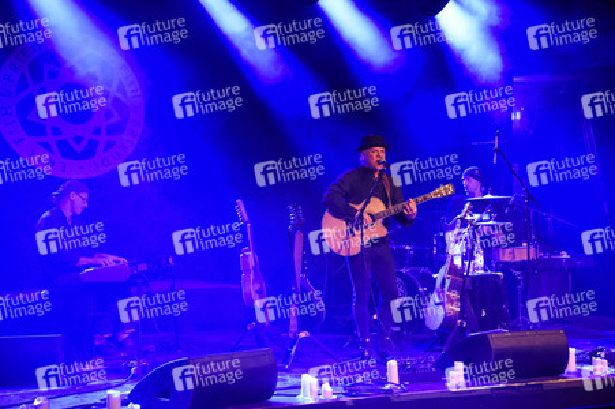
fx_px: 1570
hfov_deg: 22.2
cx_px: 308
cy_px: 204
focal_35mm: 92
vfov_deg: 14.8
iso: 3200
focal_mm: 92
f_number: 4.5
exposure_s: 1/60
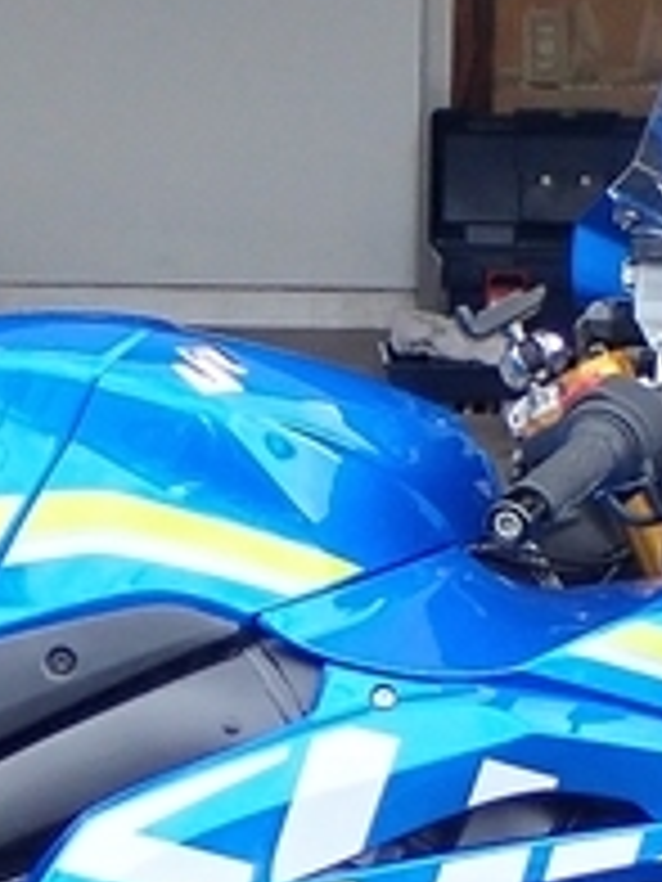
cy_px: 873
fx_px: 7267
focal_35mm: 285
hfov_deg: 5.2
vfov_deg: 6.9
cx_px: -18
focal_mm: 12.6
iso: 320
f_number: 4
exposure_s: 1/60
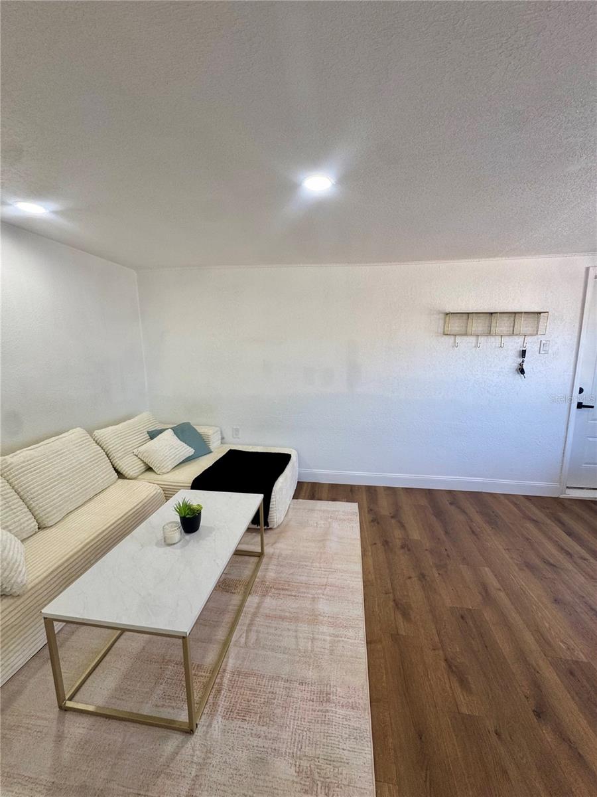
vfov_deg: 102.1
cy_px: 398
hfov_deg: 85.7
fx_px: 322
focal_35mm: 14
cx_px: 298
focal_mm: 2.22
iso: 80
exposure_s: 1/99
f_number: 2.2
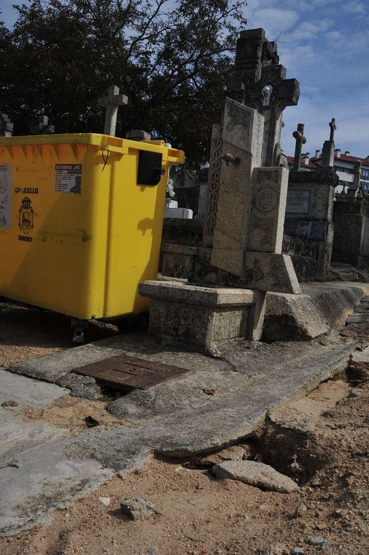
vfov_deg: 54.5
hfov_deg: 37.8
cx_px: 184
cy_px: 278
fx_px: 539
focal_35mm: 35
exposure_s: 1/320
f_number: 16
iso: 200
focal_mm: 35
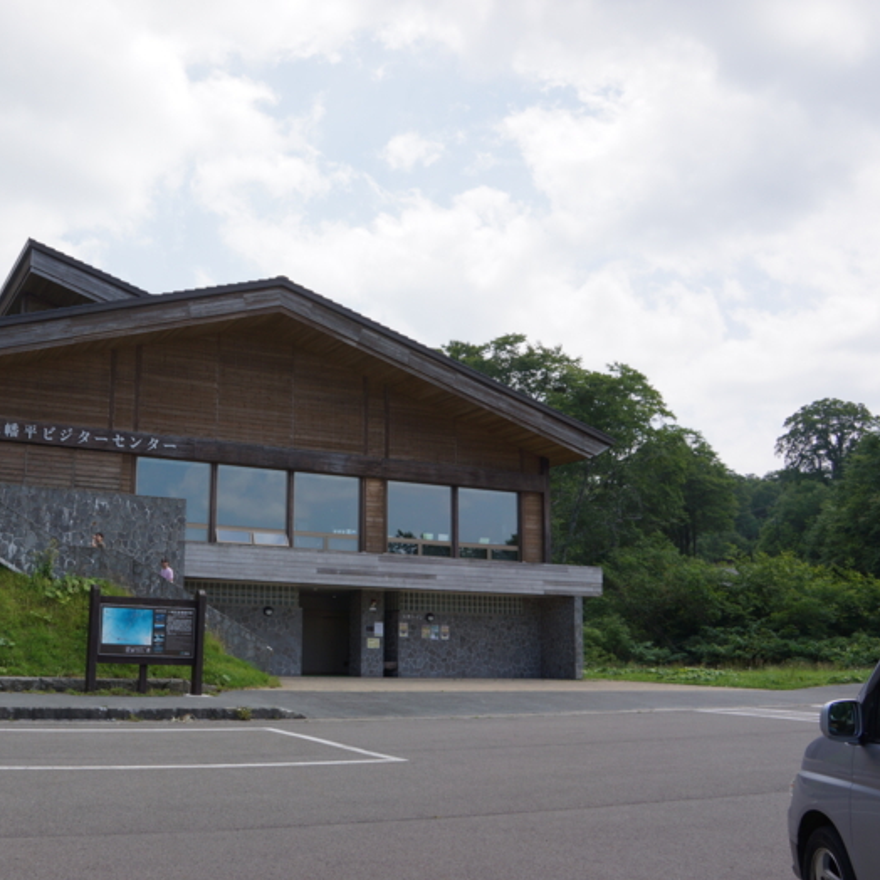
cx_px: 213
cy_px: 437
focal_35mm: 35
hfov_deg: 45.5
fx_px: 1007
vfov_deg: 47.2
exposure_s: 1/250
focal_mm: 18
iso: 100
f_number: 8
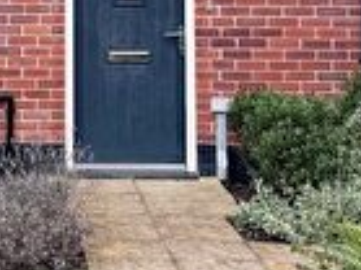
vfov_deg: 11.7
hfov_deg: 16.0
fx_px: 1261
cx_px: 5
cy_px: -129
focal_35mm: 121
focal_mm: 6.76
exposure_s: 1/772
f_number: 1.78
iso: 100
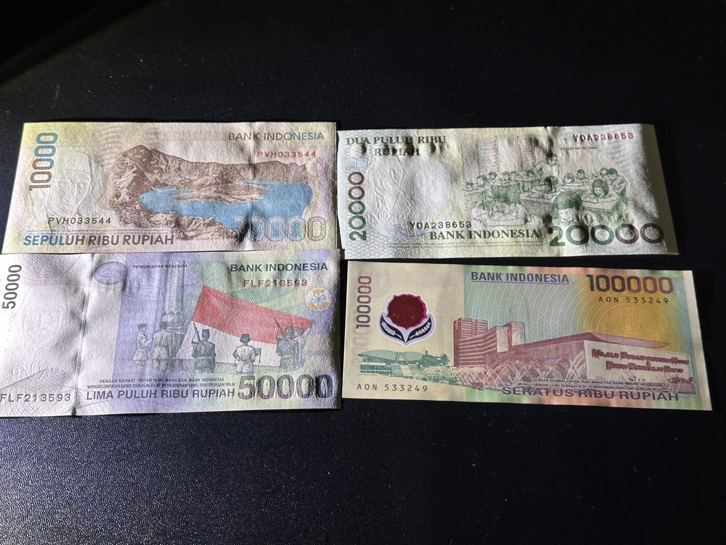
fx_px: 1007
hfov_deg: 39.7
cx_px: 363
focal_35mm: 48
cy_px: 272
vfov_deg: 30.3
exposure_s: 1/50
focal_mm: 6.86
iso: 125
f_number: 1.78
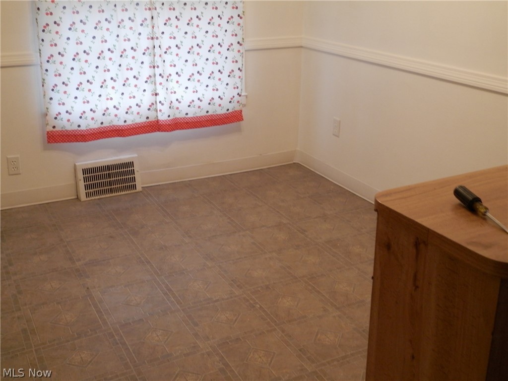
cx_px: 254
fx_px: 587
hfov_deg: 46.8
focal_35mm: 40
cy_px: 190
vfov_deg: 36.0
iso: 200
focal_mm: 7.2
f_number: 3.5
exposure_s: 1/13
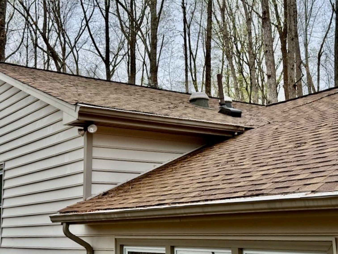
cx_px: 169
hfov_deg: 39.7
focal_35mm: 48
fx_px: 469
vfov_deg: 30.3
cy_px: 127
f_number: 1.78
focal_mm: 6.76
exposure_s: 1/1041
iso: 80
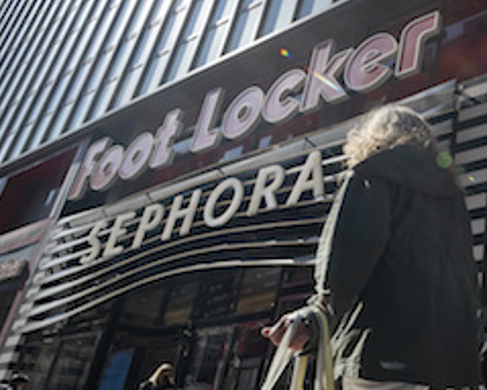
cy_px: 254
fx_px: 475
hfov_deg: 39.3
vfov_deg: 44.0
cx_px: 585
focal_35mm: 33
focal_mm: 12
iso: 640
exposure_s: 1/800
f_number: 10
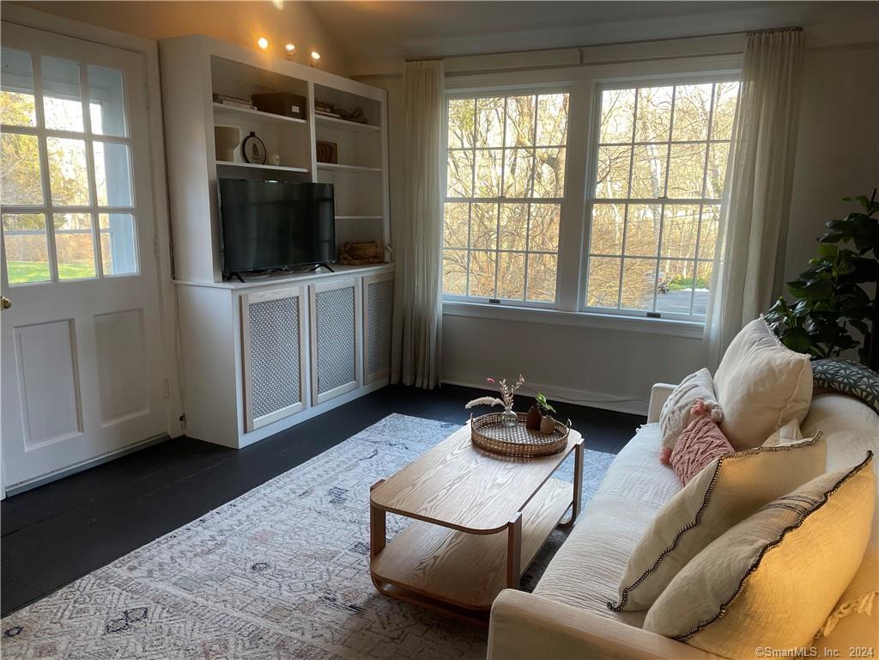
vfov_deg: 53.1
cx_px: 440
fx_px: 660
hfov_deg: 67.3
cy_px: 330
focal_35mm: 26
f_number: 1.6
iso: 80
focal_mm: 4.2
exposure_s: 1/60
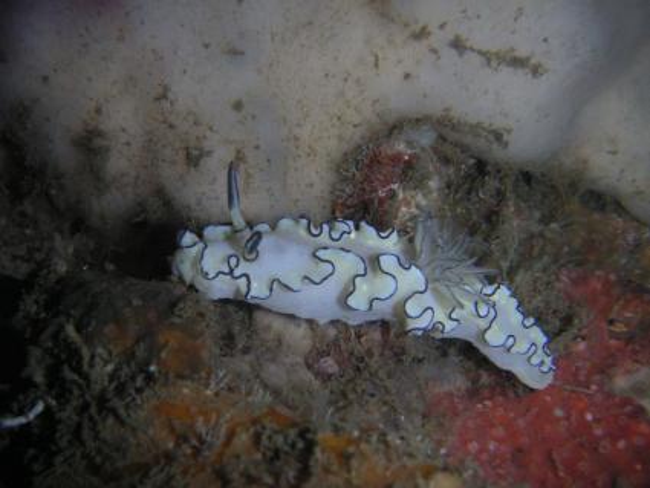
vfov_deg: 37.7
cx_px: 325
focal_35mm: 38
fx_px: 714
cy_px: 244
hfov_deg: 49.0
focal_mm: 6
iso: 160
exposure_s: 1/45
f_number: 6.7
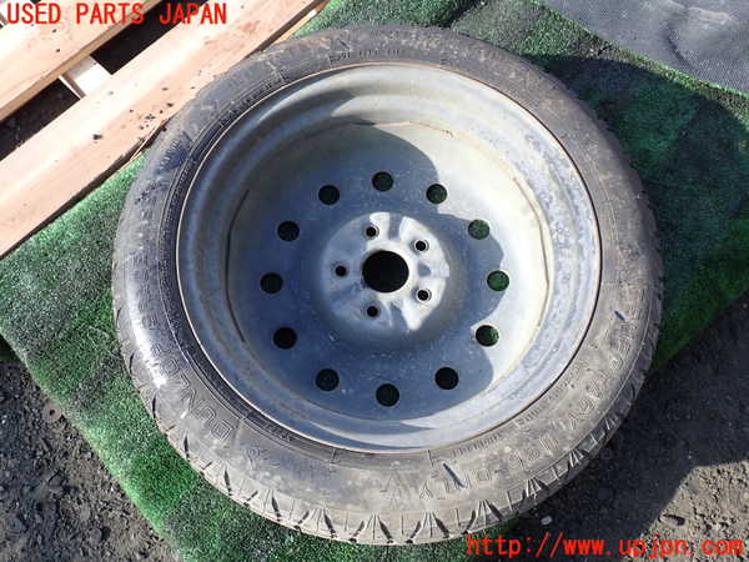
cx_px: 374
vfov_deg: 46.8
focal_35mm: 30
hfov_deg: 60.0
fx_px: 649
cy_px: 281
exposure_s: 1/320
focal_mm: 5.4
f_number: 3.2
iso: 100
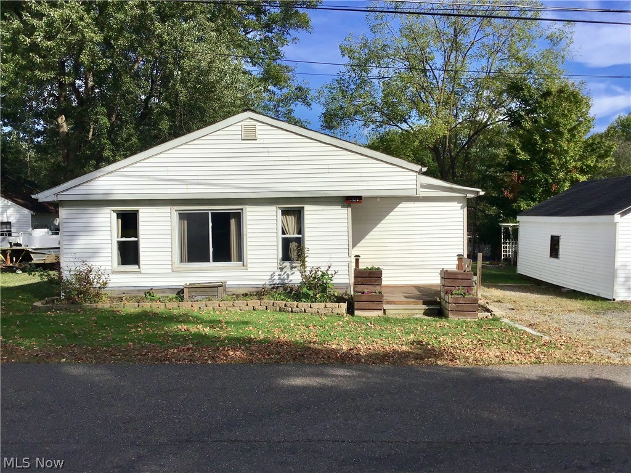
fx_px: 565
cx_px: 316
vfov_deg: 45.4
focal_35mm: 31
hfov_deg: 58.4
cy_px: 236
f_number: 2.4
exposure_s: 1/2146
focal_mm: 3.3
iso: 25
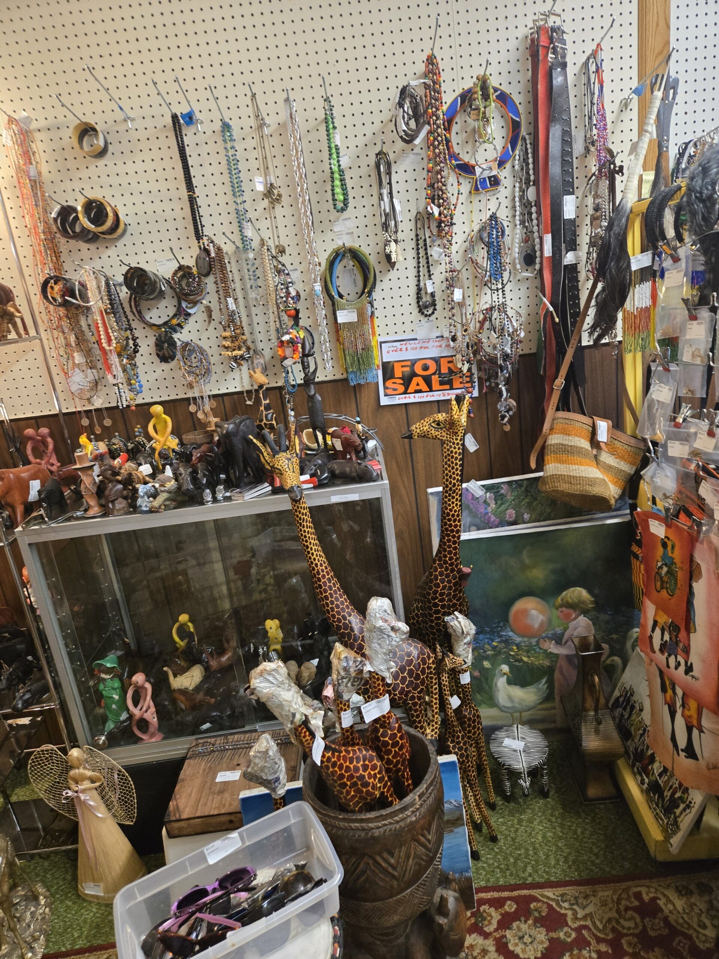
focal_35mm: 23
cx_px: 360
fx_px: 637
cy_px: 480
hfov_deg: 58.9
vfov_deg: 73.9
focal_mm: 5.4
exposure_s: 1/62
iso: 320
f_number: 1.8
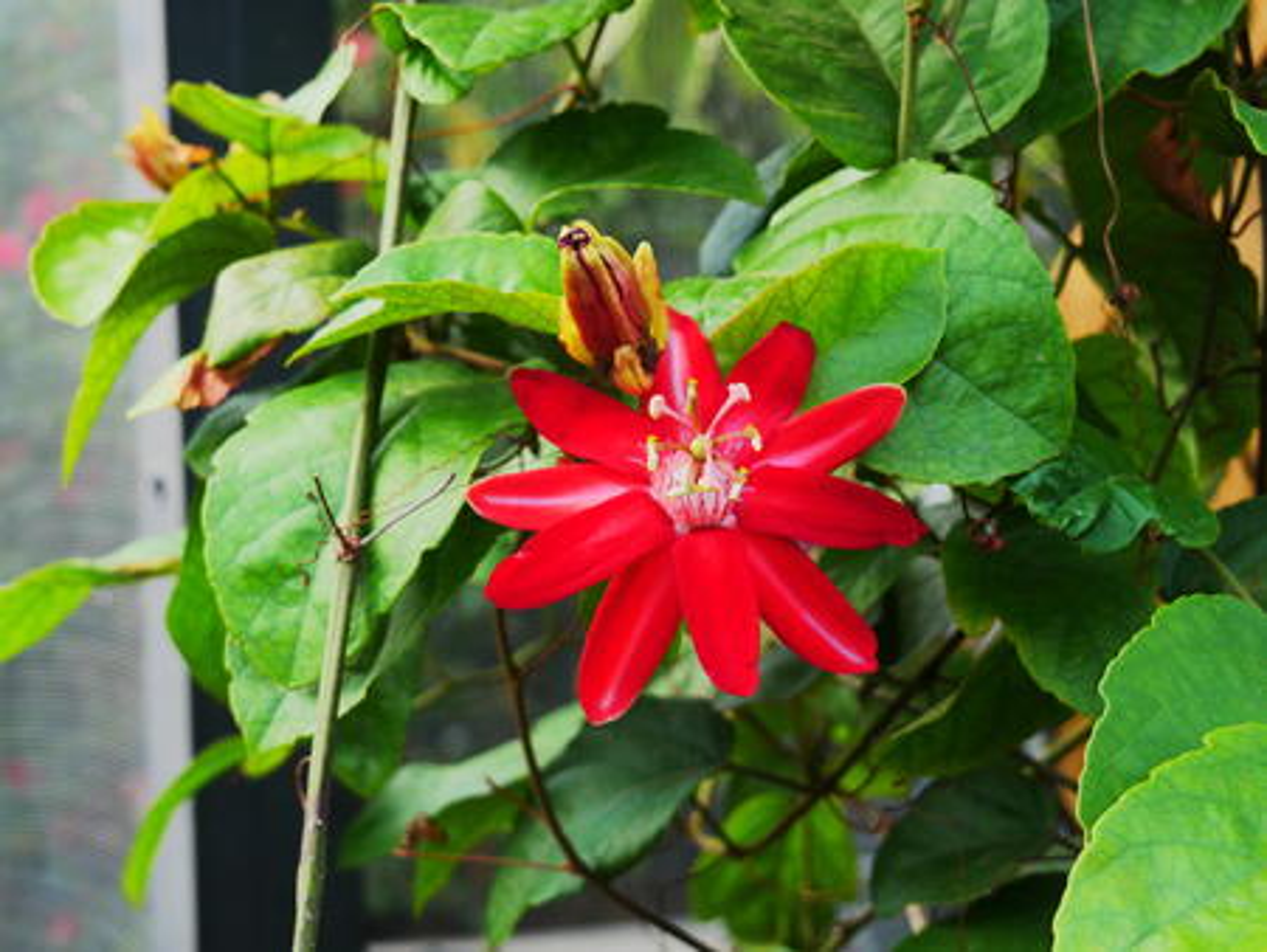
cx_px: 634
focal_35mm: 72
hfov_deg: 27.0
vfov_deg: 20.5
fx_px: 2637
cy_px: 476
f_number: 5.2
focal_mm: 36
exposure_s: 1/160
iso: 200
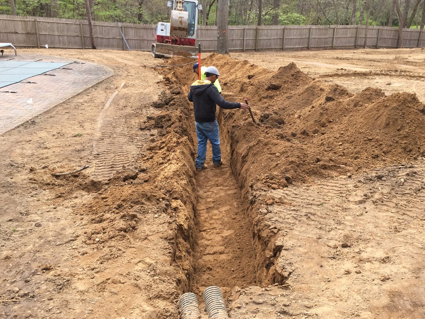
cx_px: 229
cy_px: 160
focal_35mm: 34
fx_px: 417
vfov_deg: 41.8
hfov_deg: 53.9
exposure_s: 1/590
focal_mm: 4.15
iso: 32
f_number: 2.2
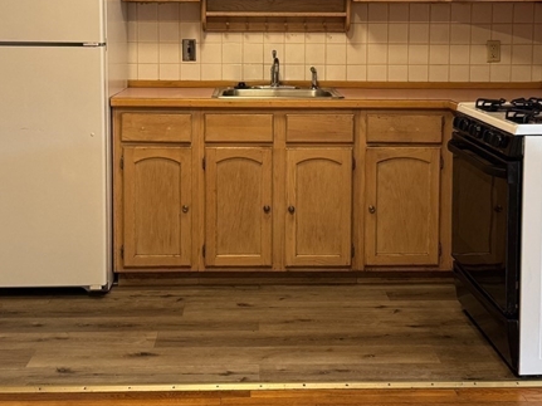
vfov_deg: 25.4
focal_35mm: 57
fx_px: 892
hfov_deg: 33.8
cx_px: 289
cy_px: 112
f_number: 1.78
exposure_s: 1/60
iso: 250
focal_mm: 6.76
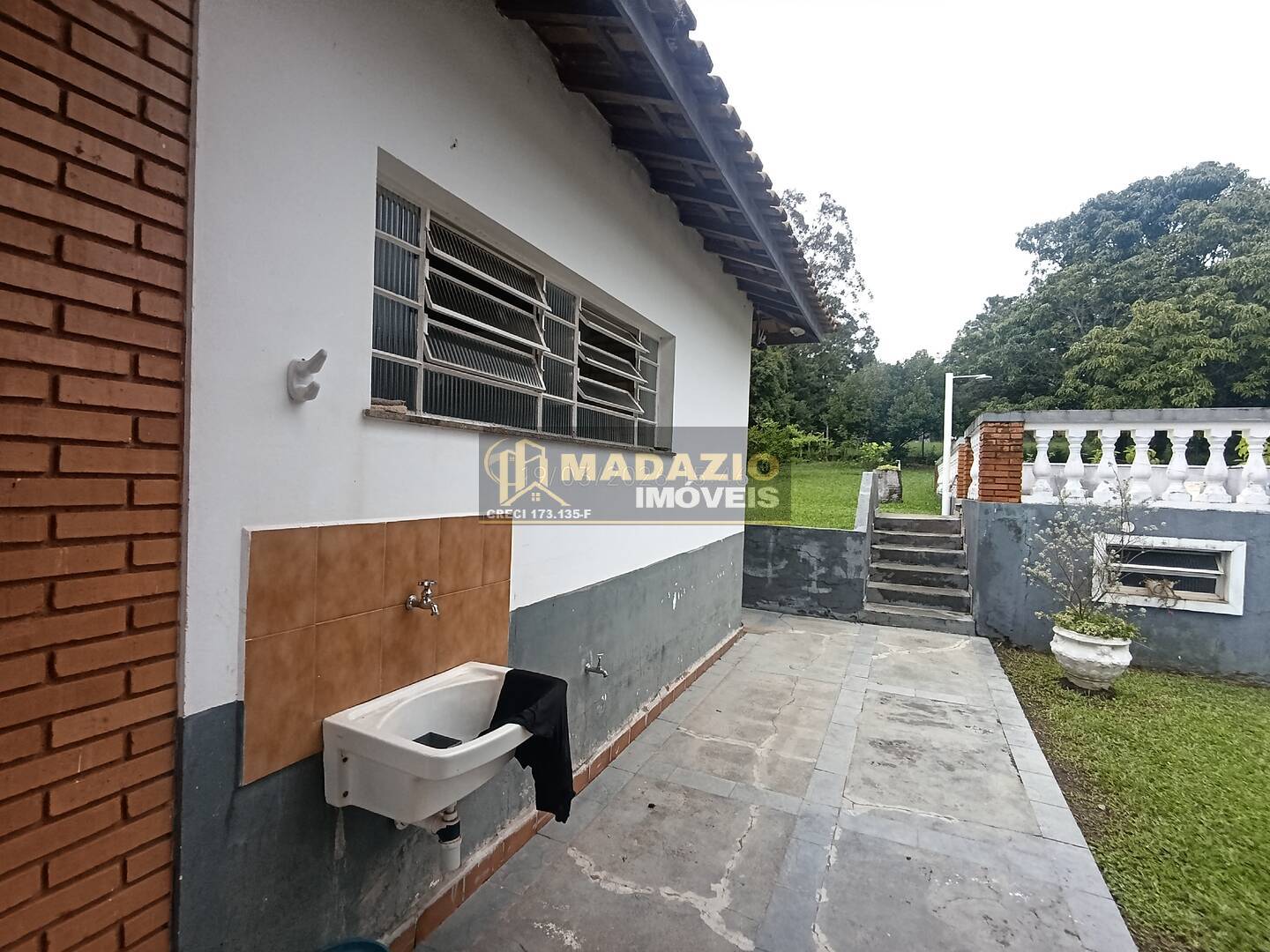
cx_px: 635
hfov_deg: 94.5
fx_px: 587
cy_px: 476
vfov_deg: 78.1
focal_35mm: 16
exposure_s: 1/120
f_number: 2.2
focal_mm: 1.65
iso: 64
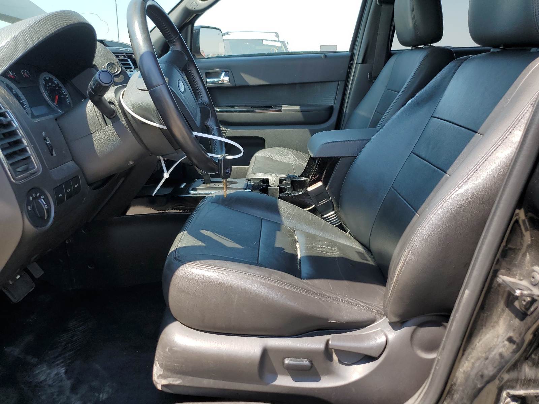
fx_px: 405
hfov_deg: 67.3
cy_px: 202
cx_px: 270
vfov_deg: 53.1
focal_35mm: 26
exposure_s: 1/625
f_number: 1.5
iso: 50
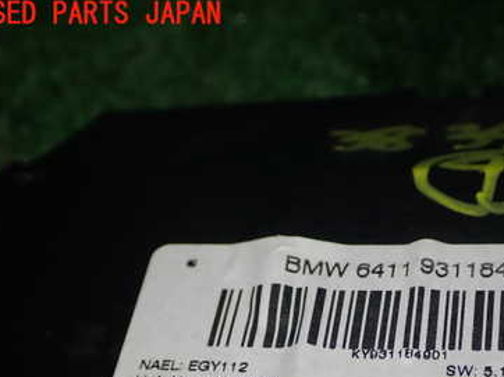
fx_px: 1062
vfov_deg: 19.9
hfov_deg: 26.3
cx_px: 386
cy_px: 310
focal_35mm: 73
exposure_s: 1/80
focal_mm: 7.84
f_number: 2.9
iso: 200
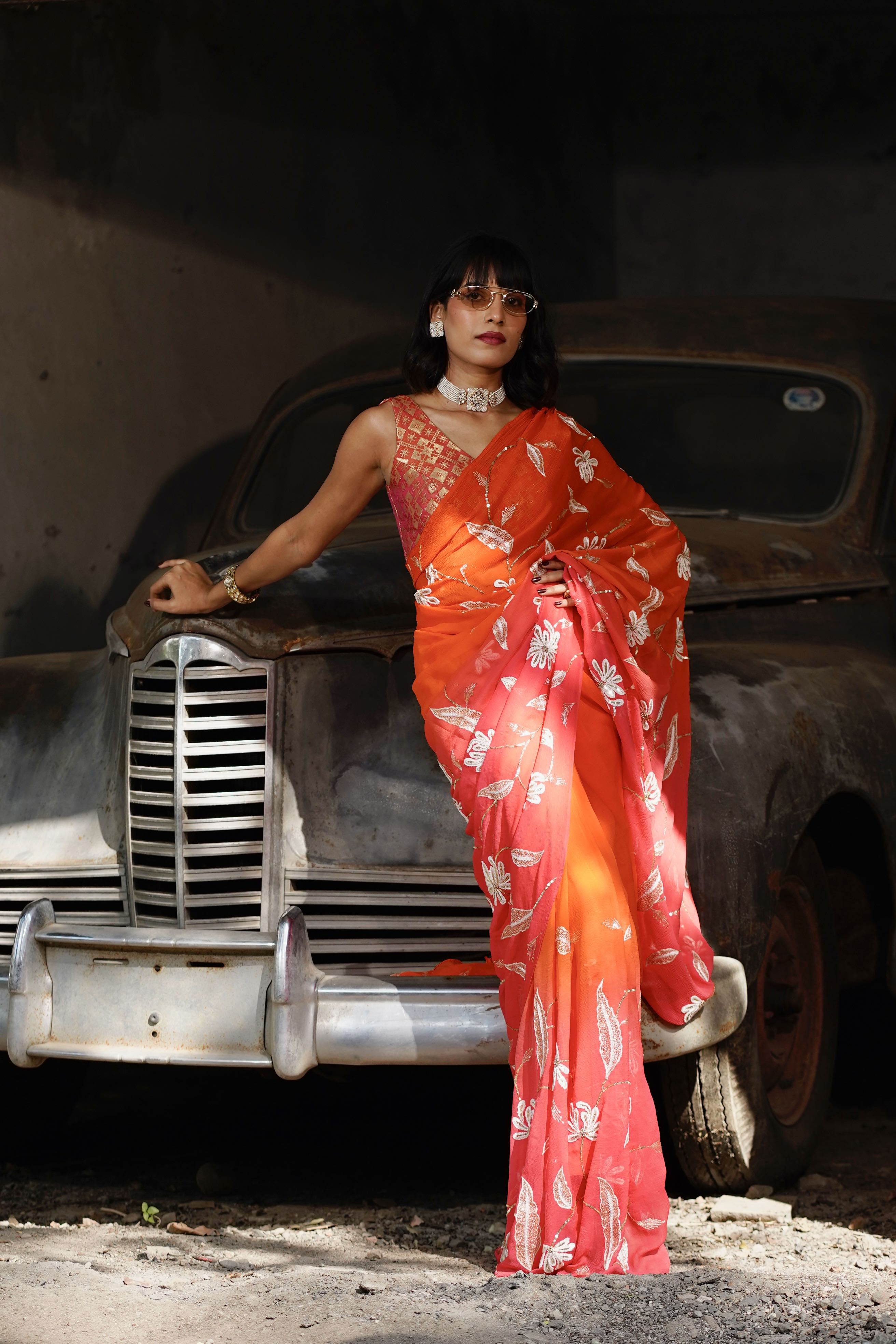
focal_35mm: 127
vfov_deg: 16.1
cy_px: 672
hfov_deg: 10.8
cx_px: 448
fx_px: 4741
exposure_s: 1/800
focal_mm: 85
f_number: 2.8
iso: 250
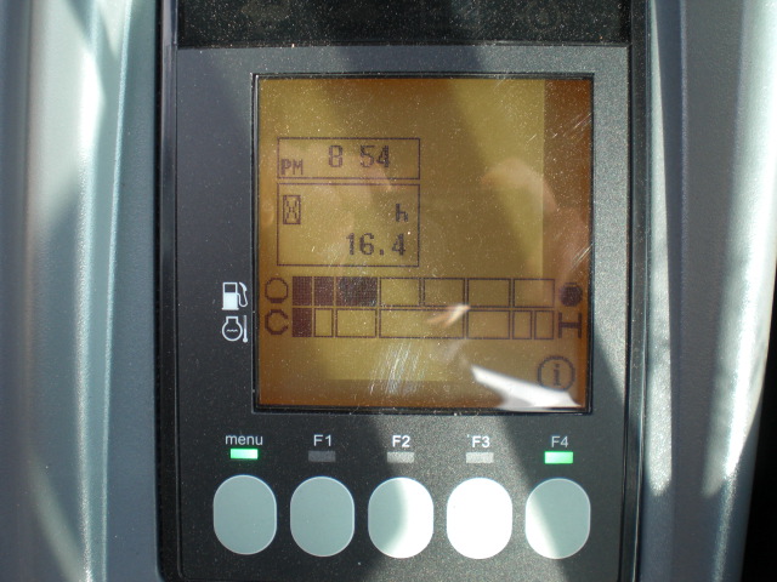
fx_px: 853
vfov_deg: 37.7
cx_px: 388
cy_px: 291
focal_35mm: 38
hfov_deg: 49.0
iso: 100
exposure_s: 1/100
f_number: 3.1
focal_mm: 6.3
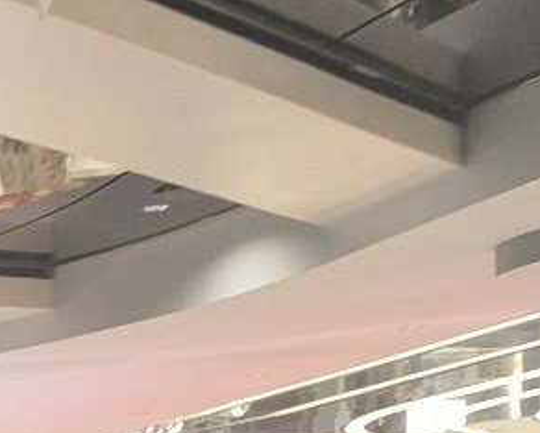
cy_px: 791
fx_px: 2559
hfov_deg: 10.3
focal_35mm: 160
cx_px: -804
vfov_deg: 9.2
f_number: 1.65
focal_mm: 6.14
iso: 2000
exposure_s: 1/24
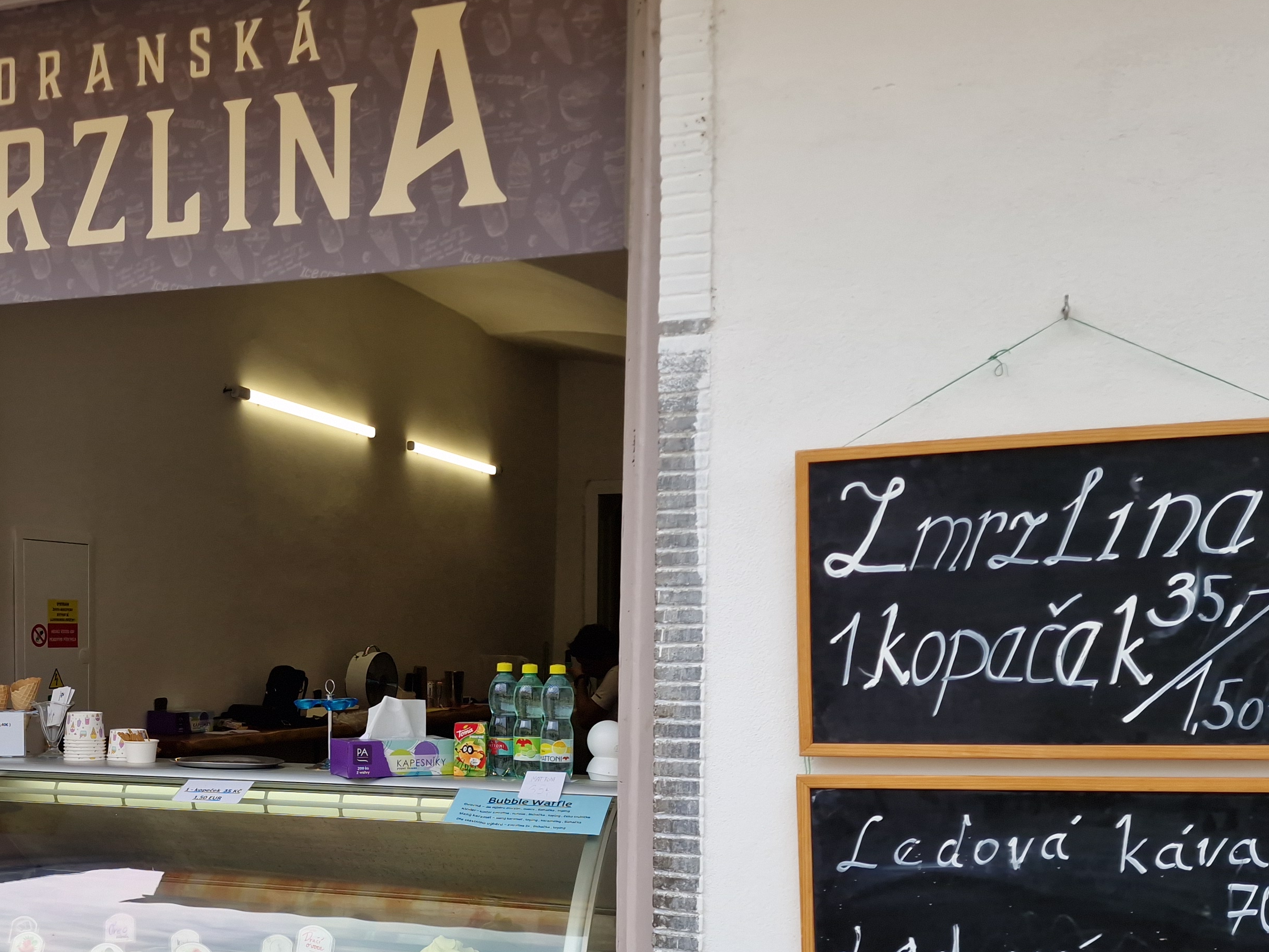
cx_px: 401
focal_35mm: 38
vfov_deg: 37.0
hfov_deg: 48.0
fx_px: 1393
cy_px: 695
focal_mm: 6.4
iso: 50
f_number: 1.8
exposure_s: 1/193
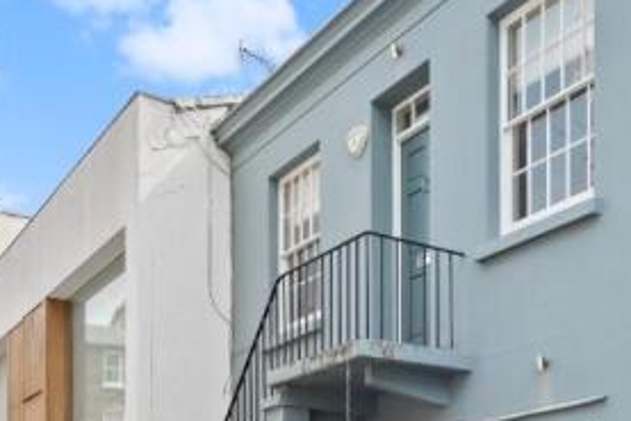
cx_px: 437
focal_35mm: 52
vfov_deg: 25.5
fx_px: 912
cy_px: 345
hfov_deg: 37.6
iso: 320
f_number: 10
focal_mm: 22
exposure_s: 1/80
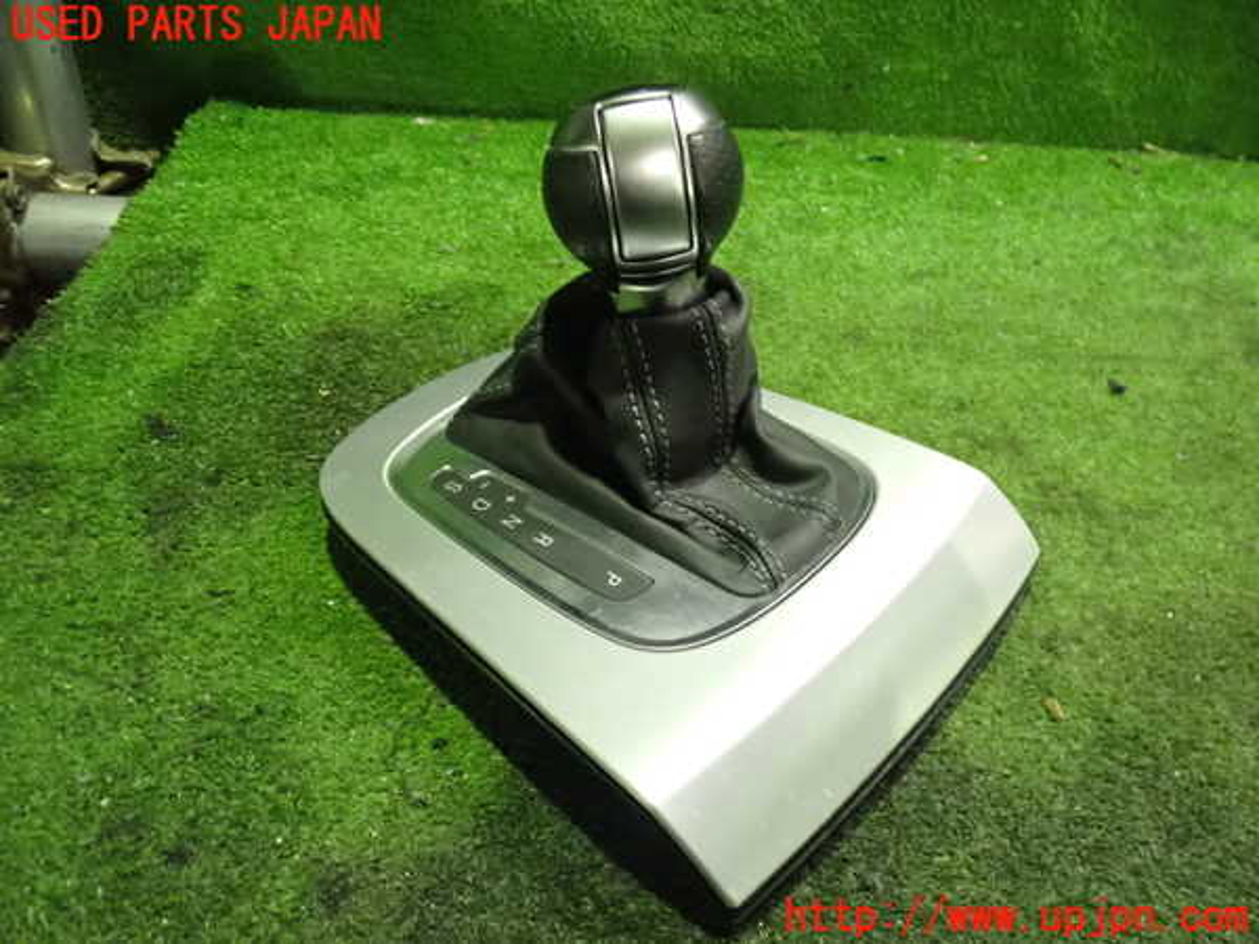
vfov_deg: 46.8
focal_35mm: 30
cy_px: 472
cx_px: 630
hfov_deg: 60.0
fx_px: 1091
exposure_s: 1/50
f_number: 2.3
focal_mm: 5.4
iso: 1600
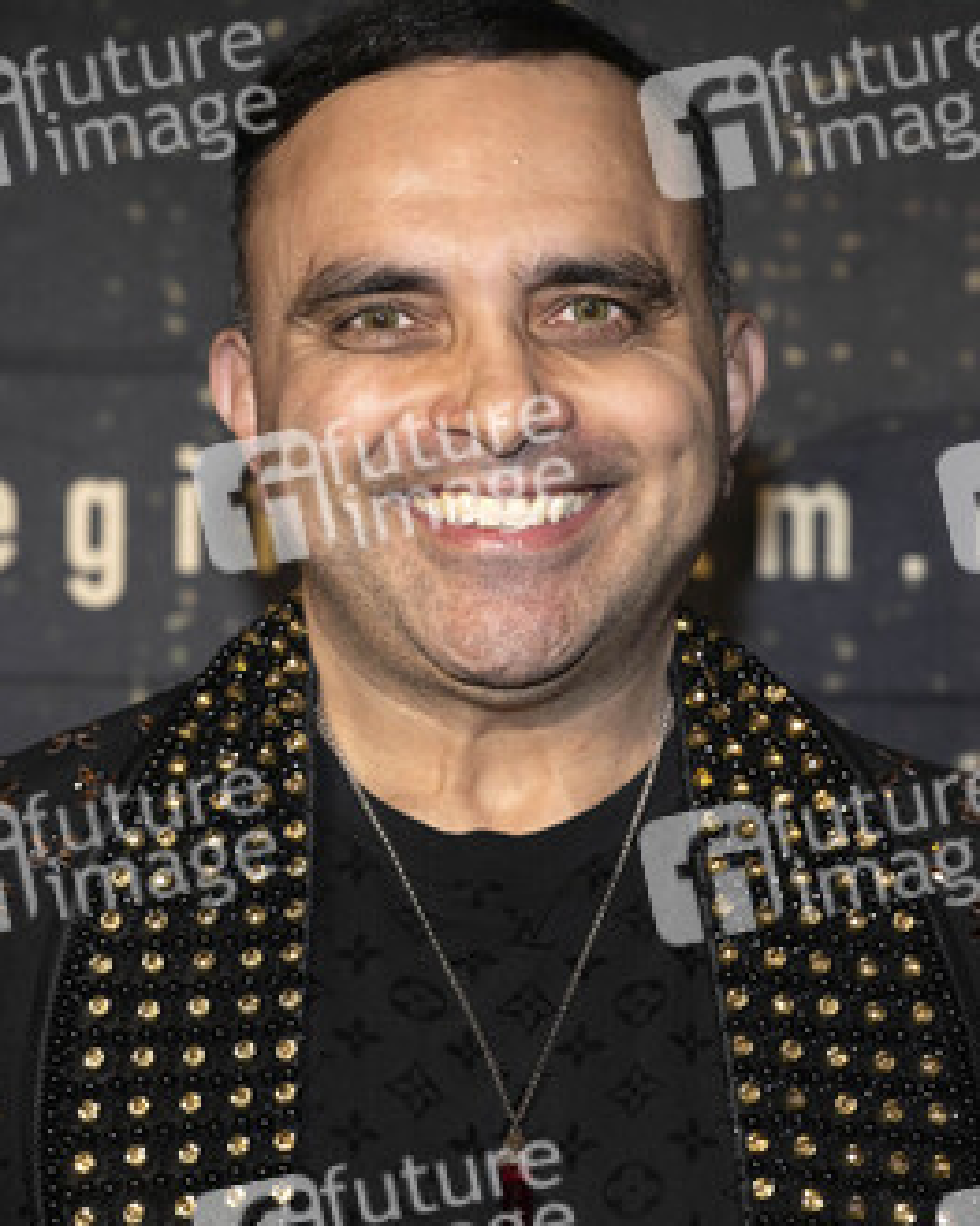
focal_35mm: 137
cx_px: 492
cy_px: 671
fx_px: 4969
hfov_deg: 11.3
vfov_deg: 14.1
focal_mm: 120
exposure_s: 1/200
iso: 800
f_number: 5.6
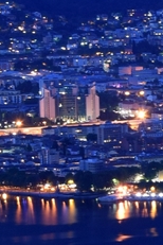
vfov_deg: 5.2
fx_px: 2710
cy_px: 48
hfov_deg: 3.4
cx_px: 152
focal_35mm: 399
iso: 200
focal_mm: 38
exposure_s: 8
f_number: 6.3
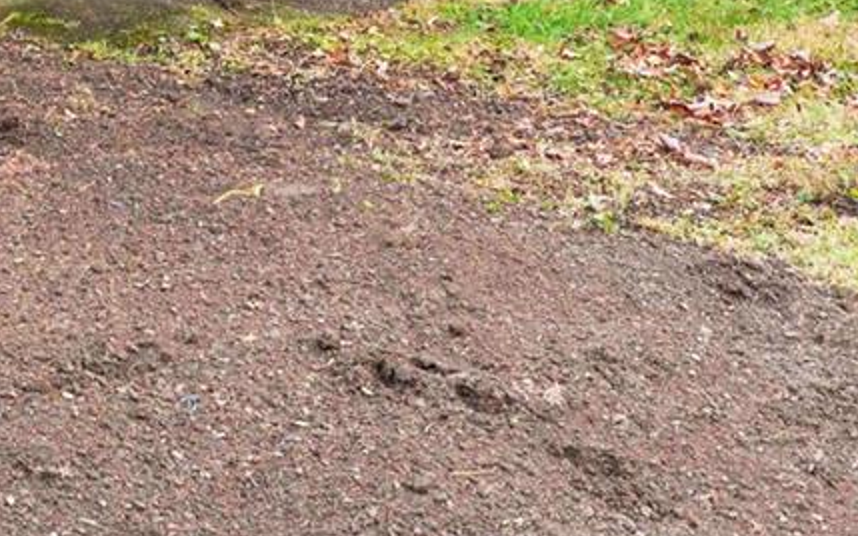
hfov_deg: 16.9
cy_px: -545
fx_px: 2619
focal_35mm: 112
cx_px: -418
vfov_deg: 10.7
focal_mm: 23
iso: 400
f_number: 9
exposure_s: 1/60
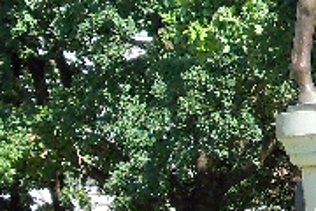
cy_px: 47
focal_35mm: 328
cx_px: 435
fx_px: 2879
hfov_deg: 6.2
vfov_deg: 4.2
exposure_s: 1/320
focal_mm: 10
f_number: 4.3
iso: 80
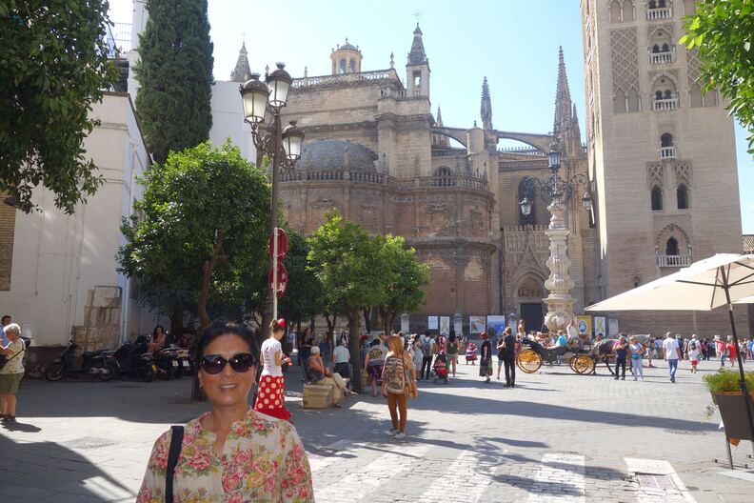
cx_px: 377
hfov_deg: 65.5
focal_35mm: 28
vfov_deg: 46.4
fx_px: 586
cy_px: 252
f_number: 4
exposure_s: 1/400
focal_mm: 10.4
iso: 125
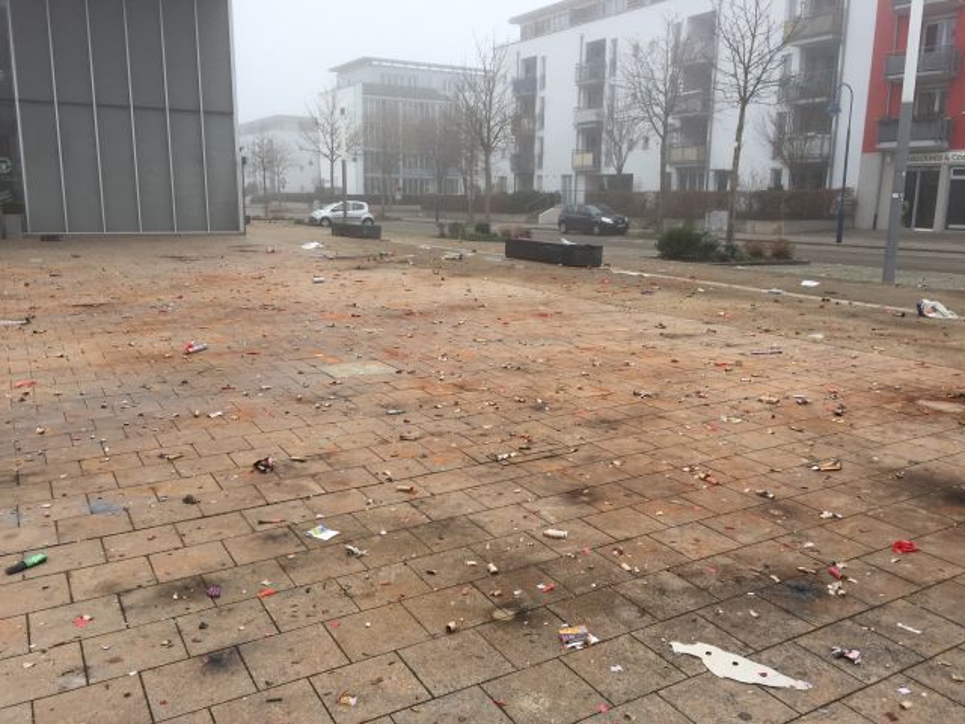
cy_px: 362
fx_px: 808
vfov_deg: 48.2
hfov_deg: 61.7
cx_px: 482
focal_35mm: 29
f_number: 2.2
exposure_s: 1/100
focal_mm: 4.15
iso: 40
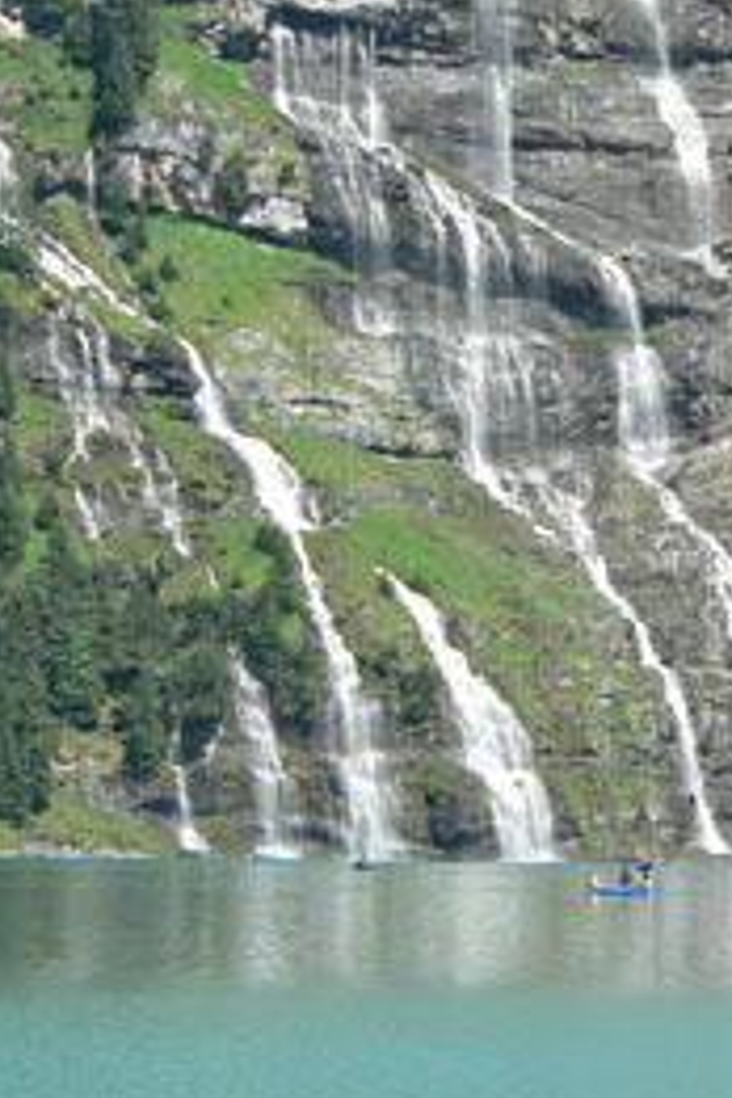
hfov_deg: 3.9
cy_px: 421
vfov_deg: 5.8
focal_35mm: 353
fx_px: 10766
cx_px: 433
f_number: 4
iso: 80
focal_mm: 32.8
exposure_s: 1/400
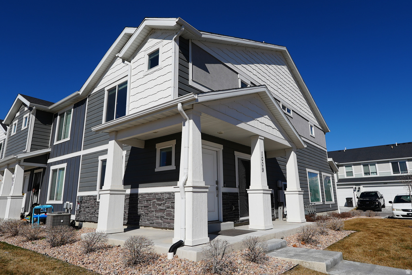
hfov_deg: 78.5
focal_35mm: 22
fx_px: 252
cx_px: 206
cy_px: 138
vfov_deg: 57.3
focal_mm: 15
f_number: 5.6
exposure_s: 1/1000
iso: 80
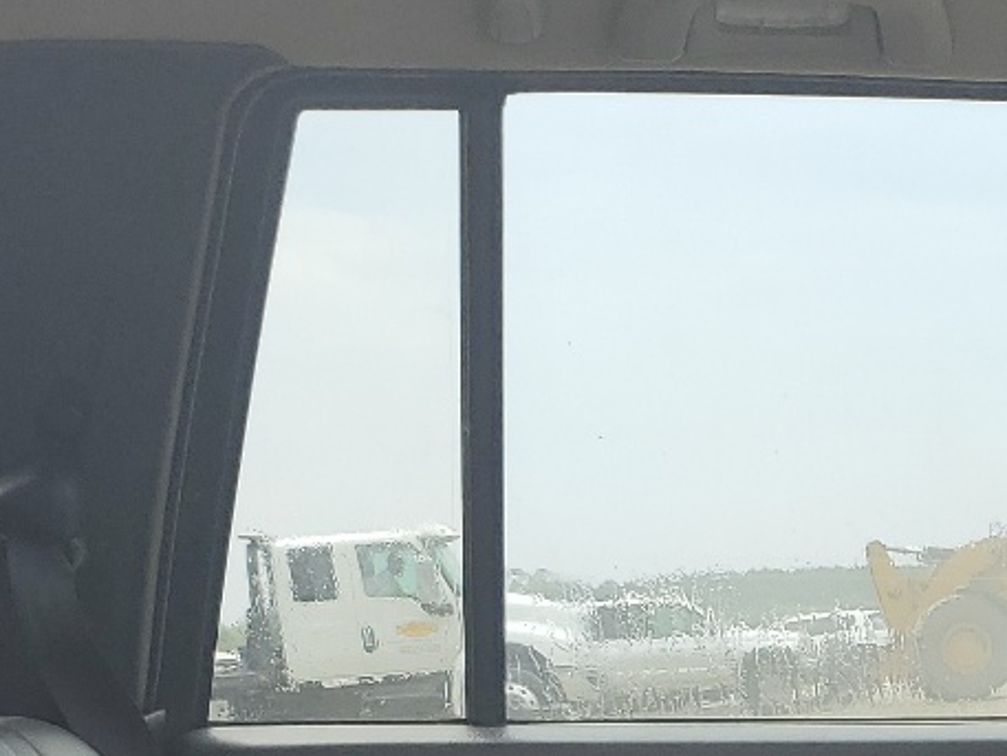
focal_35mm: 91
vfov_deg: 14.7
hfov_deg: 20.0
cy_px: 1239
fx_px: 2648
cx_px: 1254
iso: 50
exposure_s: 1/417
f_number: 1.5
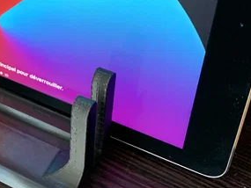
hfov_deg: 24.5
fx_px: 551
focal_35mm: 76
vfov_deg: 19.1
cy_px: 22
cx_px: 0
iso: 500
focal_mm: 4.25
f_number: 1.8
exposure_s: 1/30
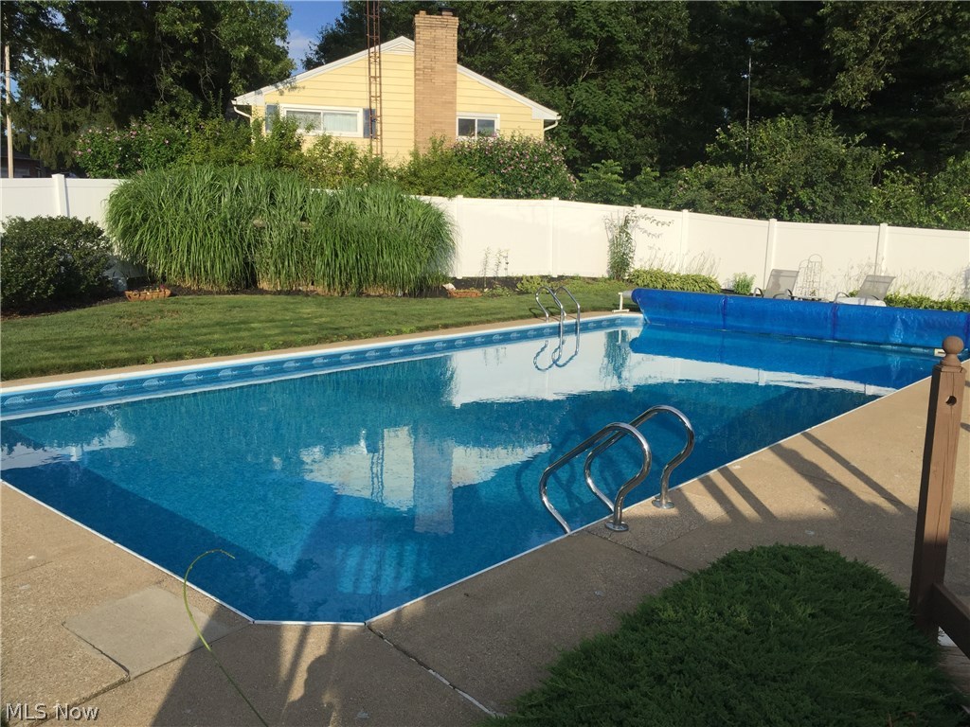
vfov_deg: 48.2
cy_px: 364
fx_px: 813
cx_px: 485
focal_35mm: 29
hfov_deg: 61.7
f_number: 2.2
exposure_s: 1/2825
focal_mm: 4.15
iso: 32
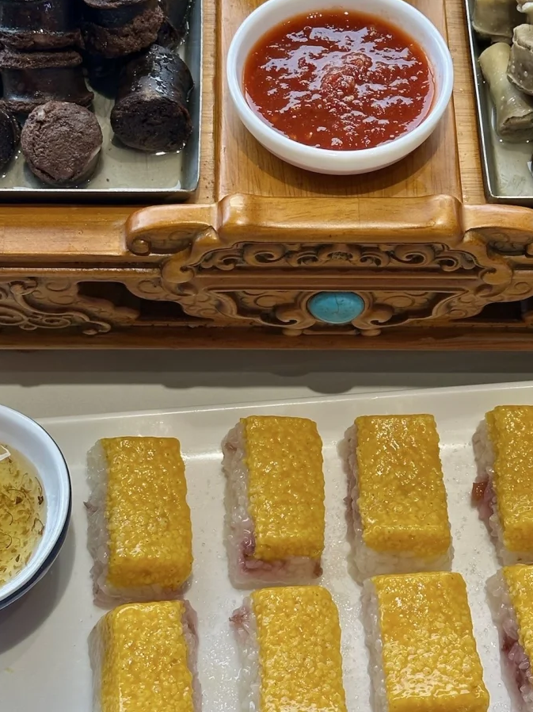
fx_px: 1582
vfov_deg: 25.3
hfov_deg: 19.1
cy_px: 331
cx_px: 341
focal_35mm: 77
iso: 50
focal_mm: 6.86
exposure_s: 1/135
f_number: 1.78
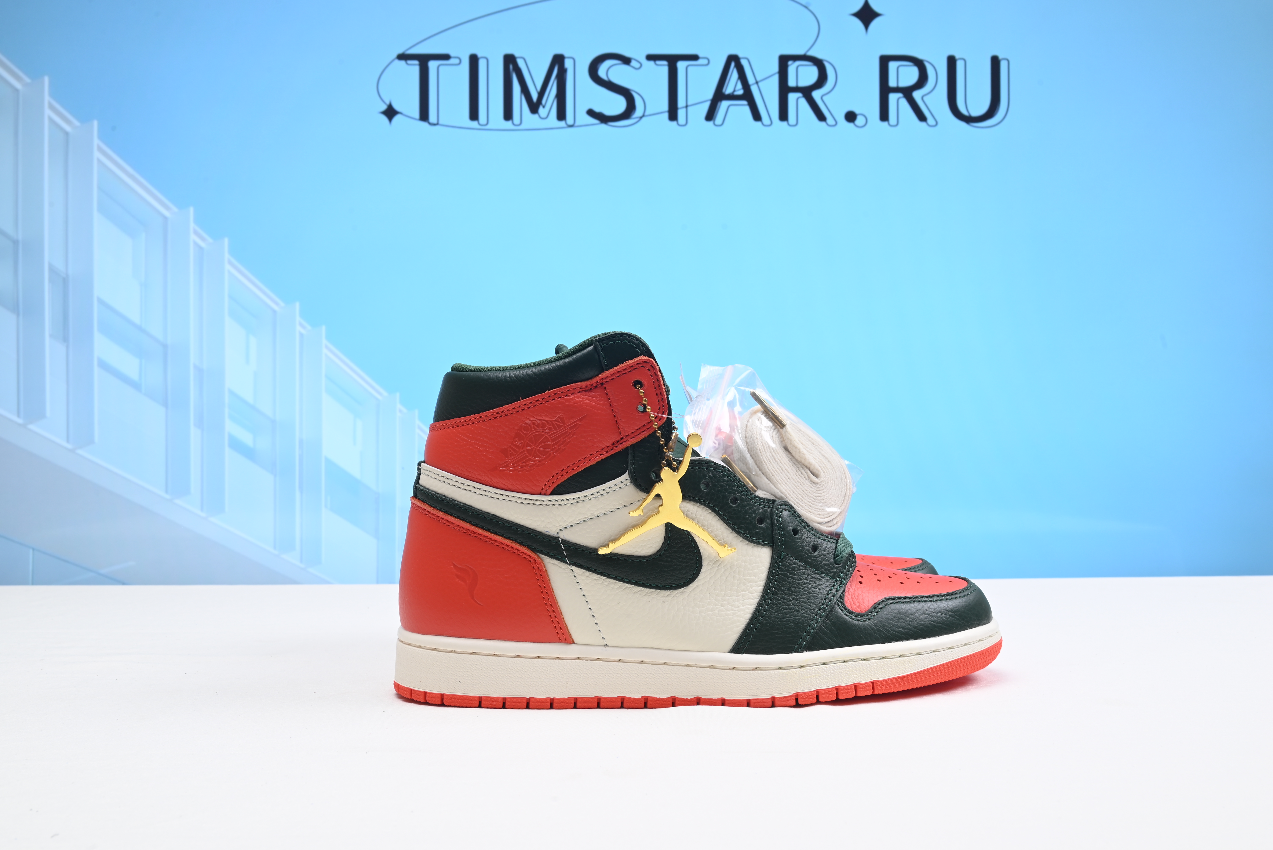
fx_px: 1309
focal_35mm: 37
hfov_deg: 51.9
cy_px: 425
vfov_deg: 36.0
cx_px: 636
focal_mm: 37
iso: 100
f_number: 16
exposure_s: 1/2
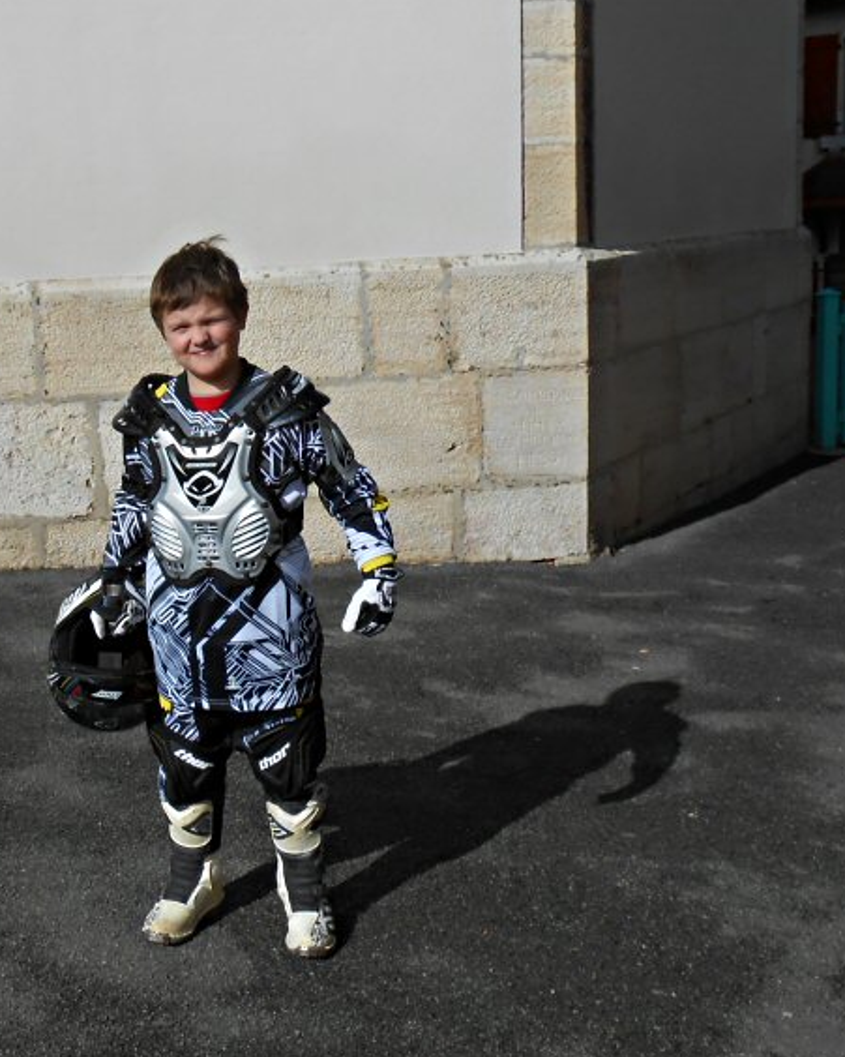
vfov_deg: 50.3
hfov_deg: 38.9
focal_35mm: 36
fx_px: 1126
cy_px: 519
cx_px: 122
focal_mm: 4.6
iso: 80
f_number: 3.5
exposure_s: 1/2000
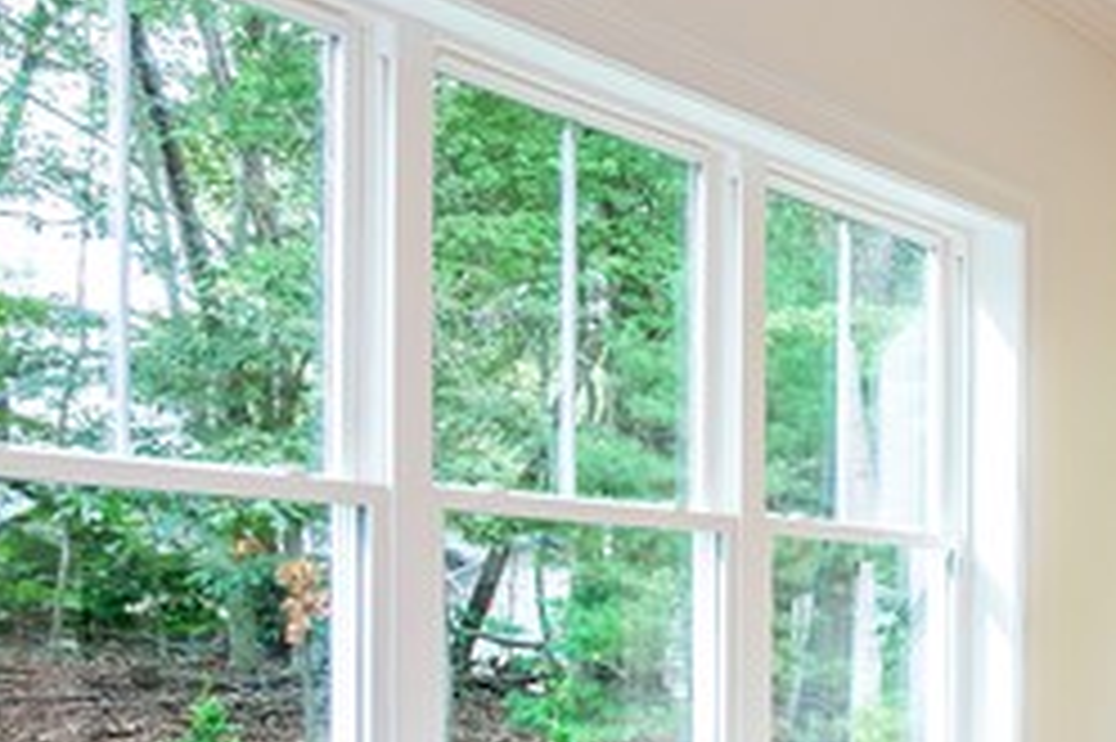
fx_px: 2168
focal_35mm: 70
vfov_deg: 19.2
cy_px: 607
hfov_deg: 20.8
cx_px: 1966
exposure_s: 1/25
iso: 320
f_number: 6.3
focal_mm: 16
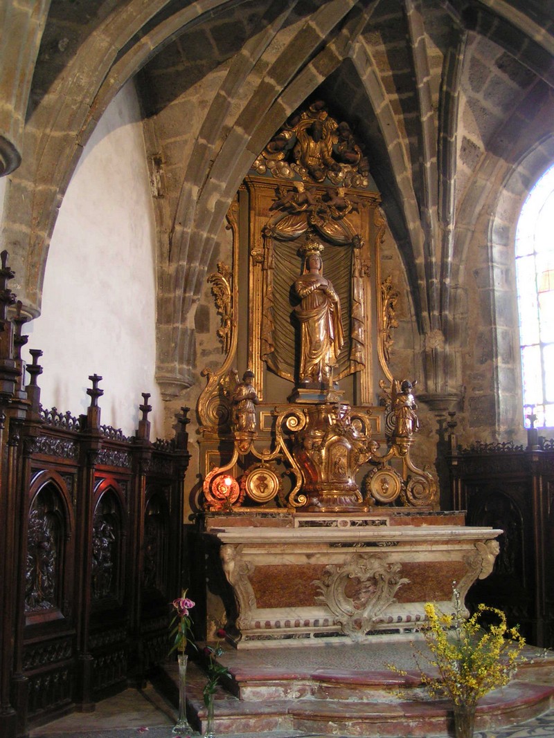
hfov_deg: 37.7
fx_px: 811
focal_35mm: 38
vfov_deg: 49.0
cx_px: 277
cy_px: 369
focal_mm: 5.8
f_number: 2.8
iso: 200
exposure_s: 1/2
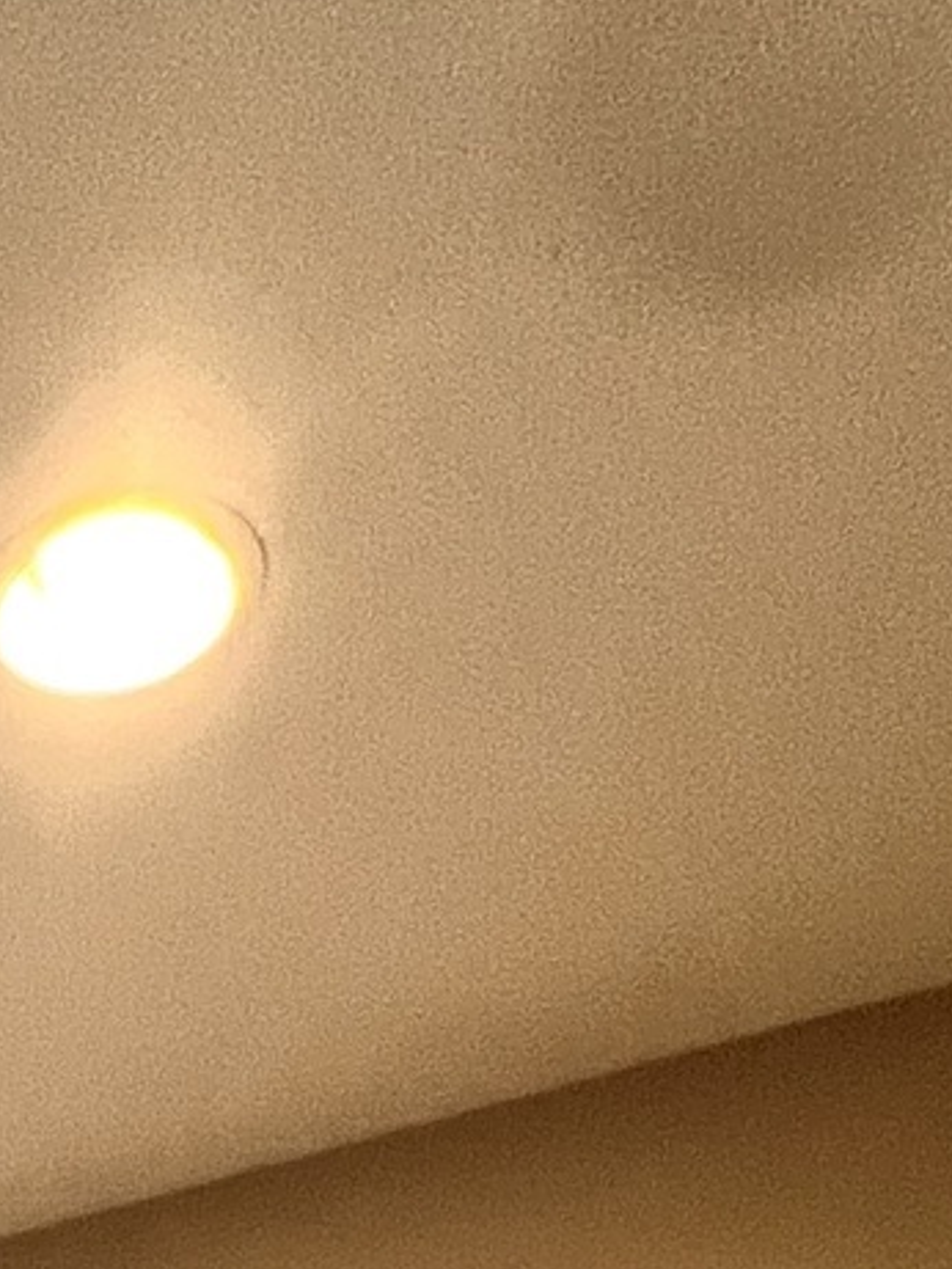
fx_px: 2382
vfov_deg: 16.4
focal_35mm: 65
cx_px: -506
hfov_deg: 19.5
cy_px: 2877
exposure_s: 1/60
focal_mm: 1.57
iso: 250
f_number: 1.8
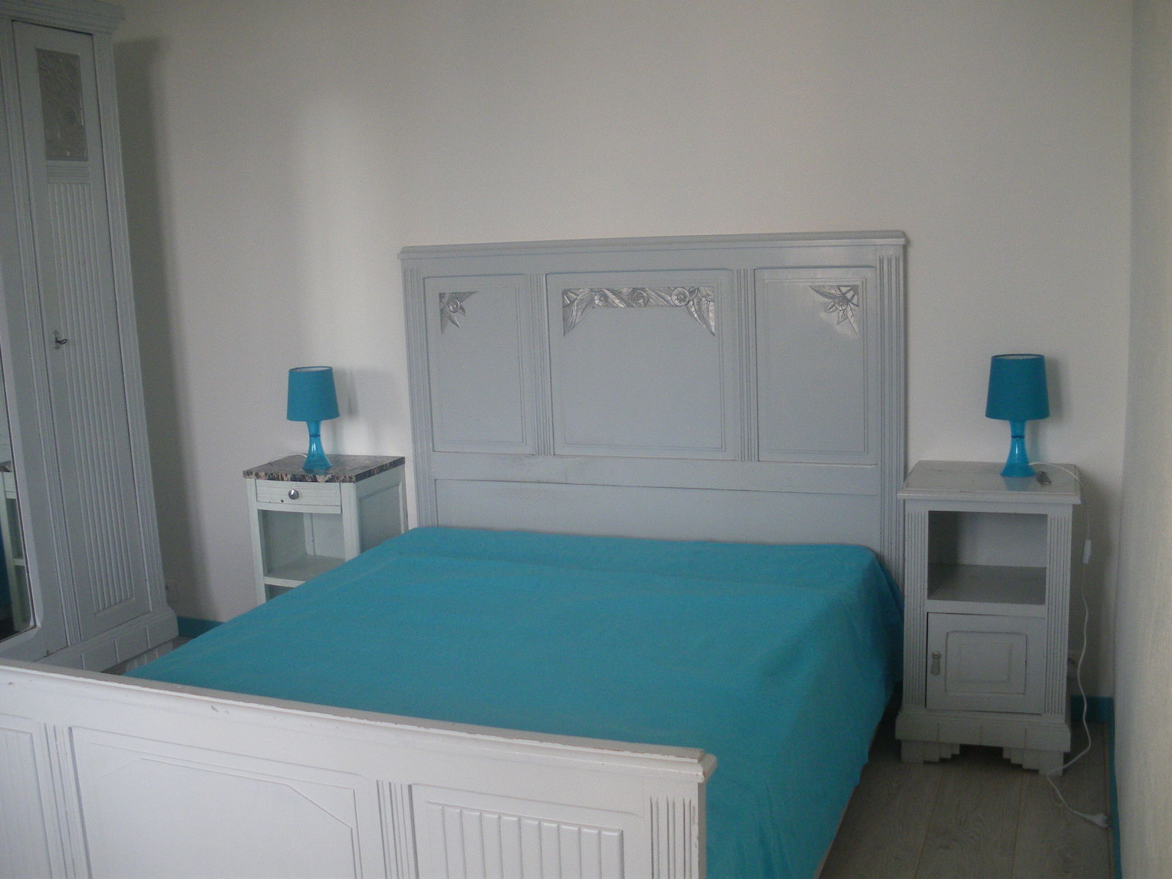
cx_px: 586
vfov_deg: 39.7
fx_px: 1219
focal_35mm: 36
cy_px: 440
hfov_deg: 51.4
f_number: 3.5
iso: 200
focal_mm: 6.3
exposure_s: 1/50
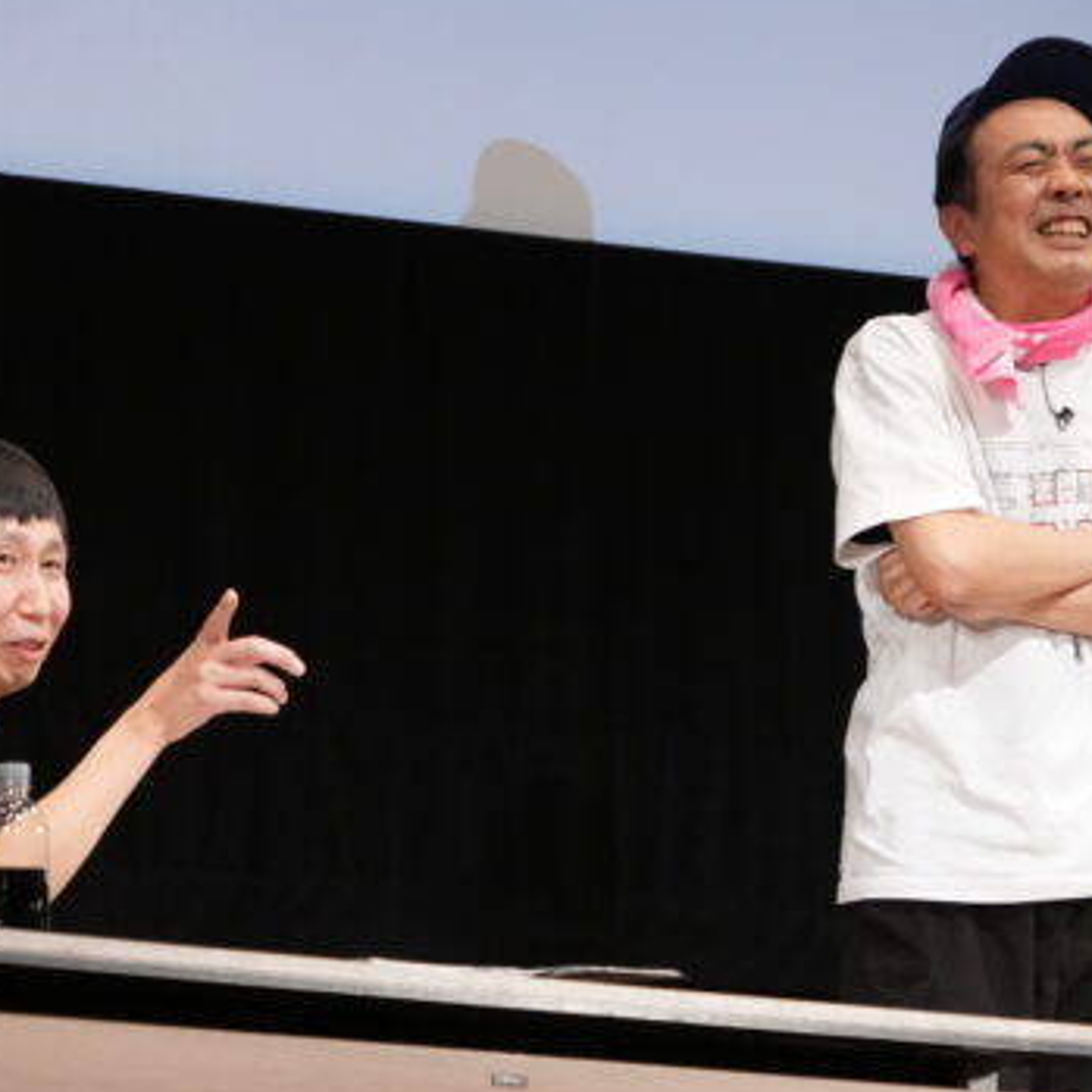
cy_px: 693
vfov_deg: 6.4
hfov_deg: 6.4
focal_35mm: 275
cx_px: 541
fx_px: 9815
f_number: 6.3
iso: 5000
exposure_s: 1/200
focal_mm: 166
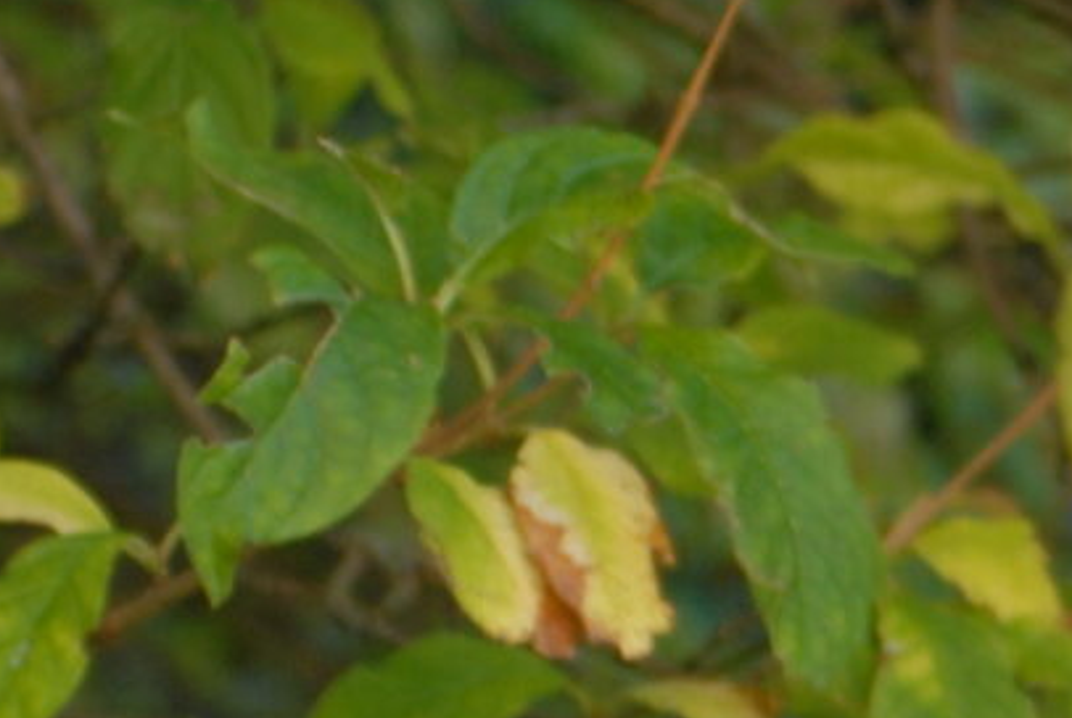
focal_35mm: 517
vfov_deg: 2.7
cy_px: 1287
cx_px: 1753
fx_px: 15417
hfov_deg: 4.0
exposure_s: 1/60
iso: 200
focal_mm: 70
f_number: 5.6
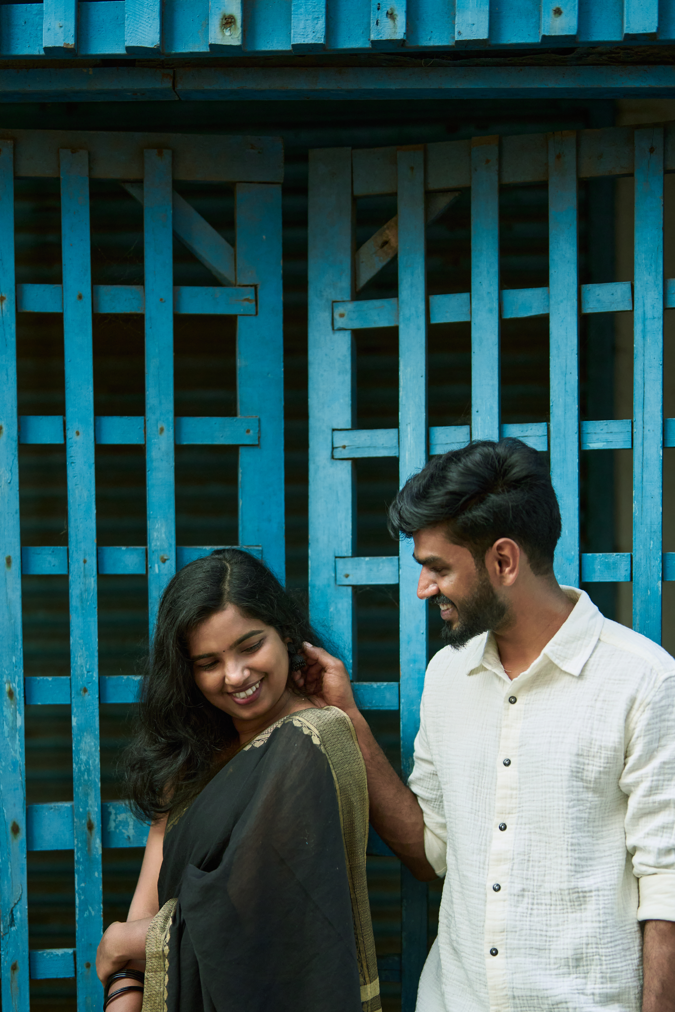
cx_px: 334
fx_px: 1799
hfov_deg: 21.3
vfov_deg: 31.2
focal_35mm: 64
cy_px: 645
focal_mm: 50
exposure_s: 1/3200
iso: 800
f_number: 1.2
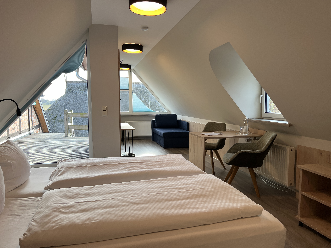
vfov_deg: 53.1
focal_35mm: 26
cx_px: 166
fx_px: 249
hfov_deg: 67.3
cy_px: 124
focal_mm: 5.7
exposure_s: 1/142
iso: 32
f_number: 1.5
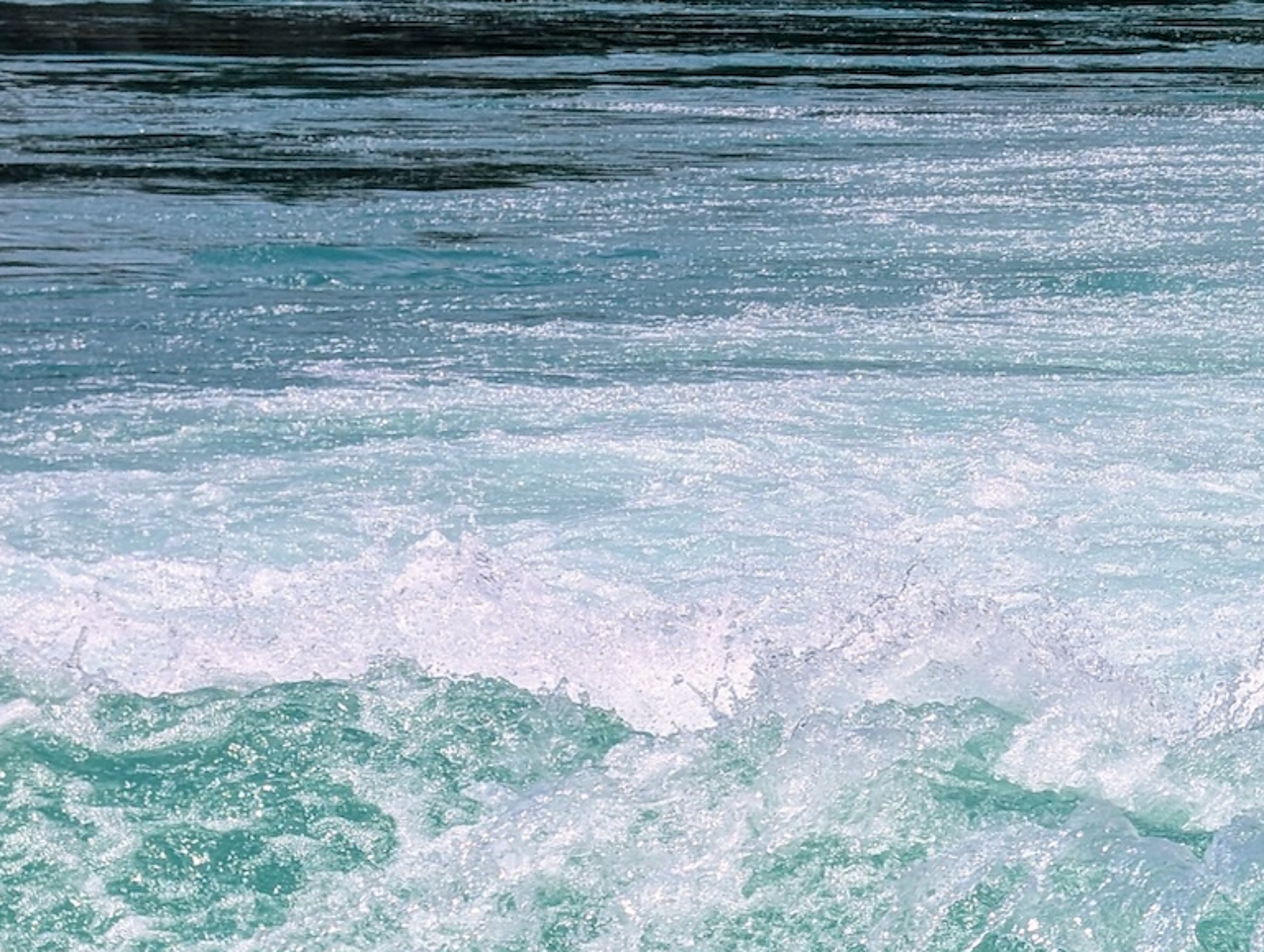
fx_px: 10458
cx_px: 1519
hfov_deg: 6.9
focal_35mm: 286
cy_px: 761
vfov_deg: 5.2
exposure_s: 1/835
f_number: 2.8
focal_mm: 18
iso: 23
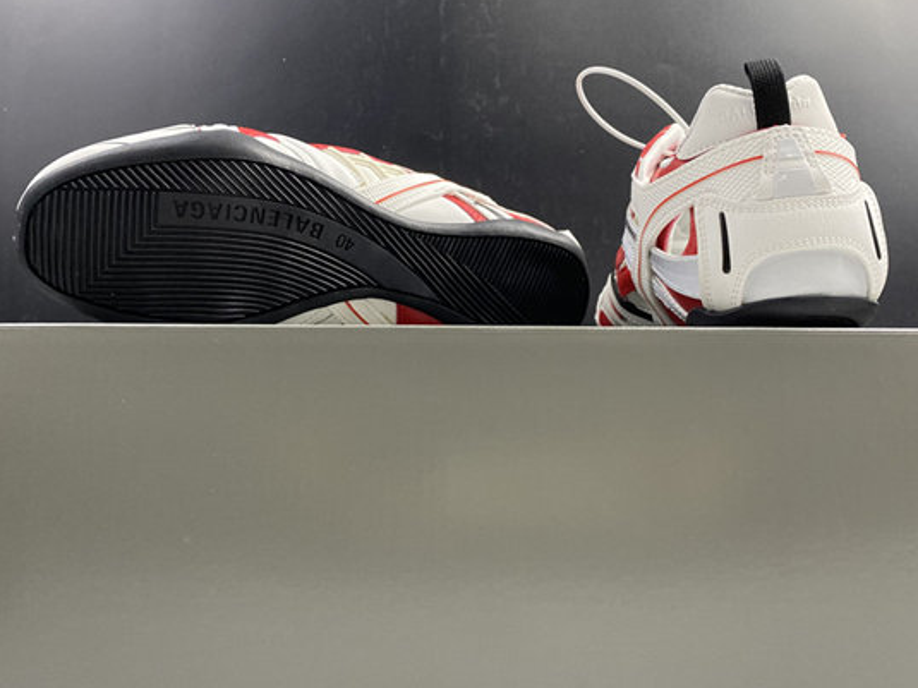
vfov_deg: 41.8
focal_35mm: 34
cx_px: 489
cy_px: 330
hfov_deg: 53.9
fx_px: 901
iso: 125
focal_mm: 4.25
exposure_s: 1/114
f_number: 1.8
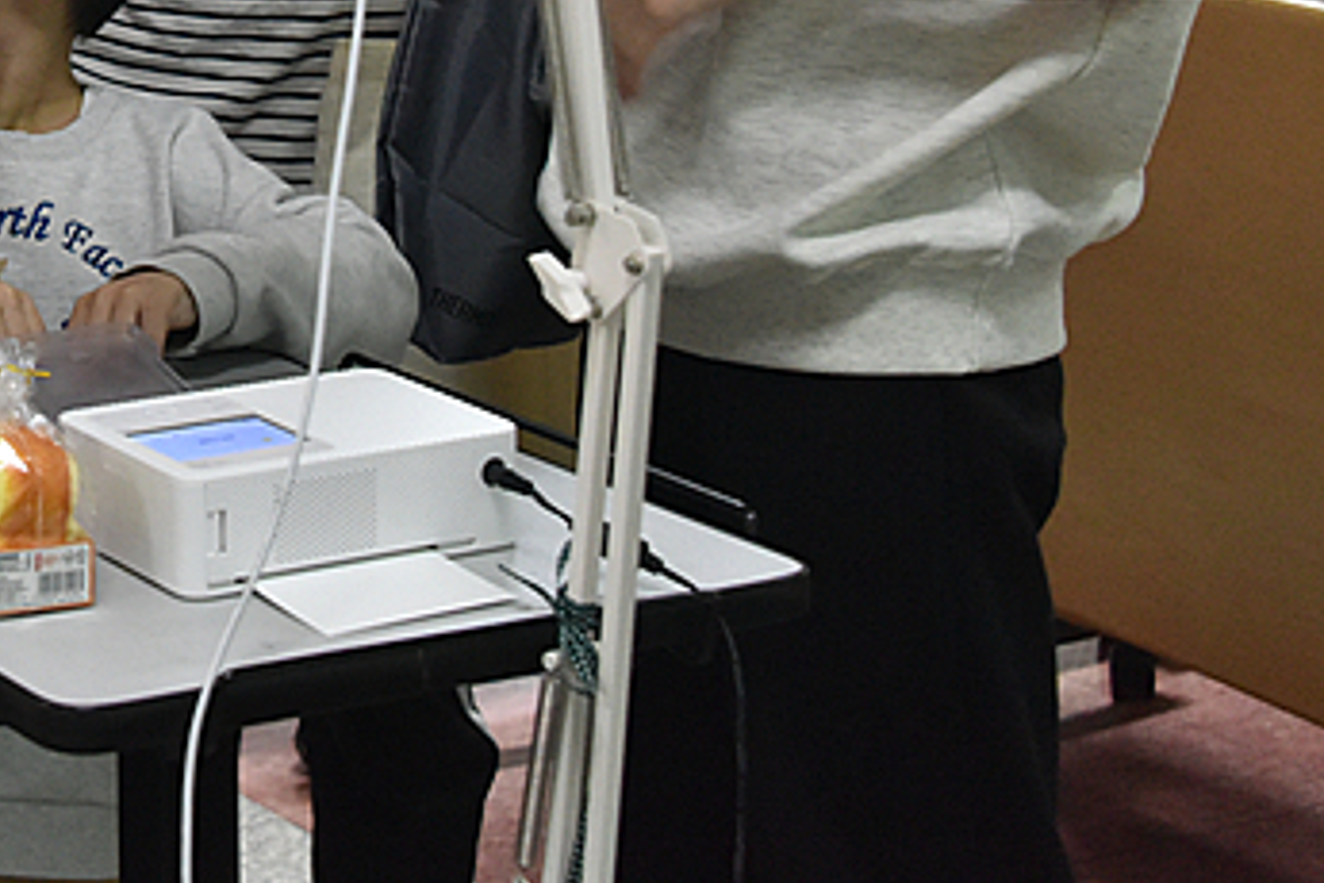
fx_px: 4266
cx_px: -15
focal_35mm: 116
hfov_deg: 17.2
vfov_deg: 11.6
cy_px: -83
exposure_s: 1/125
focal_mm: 50
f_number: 5.6
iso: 4500
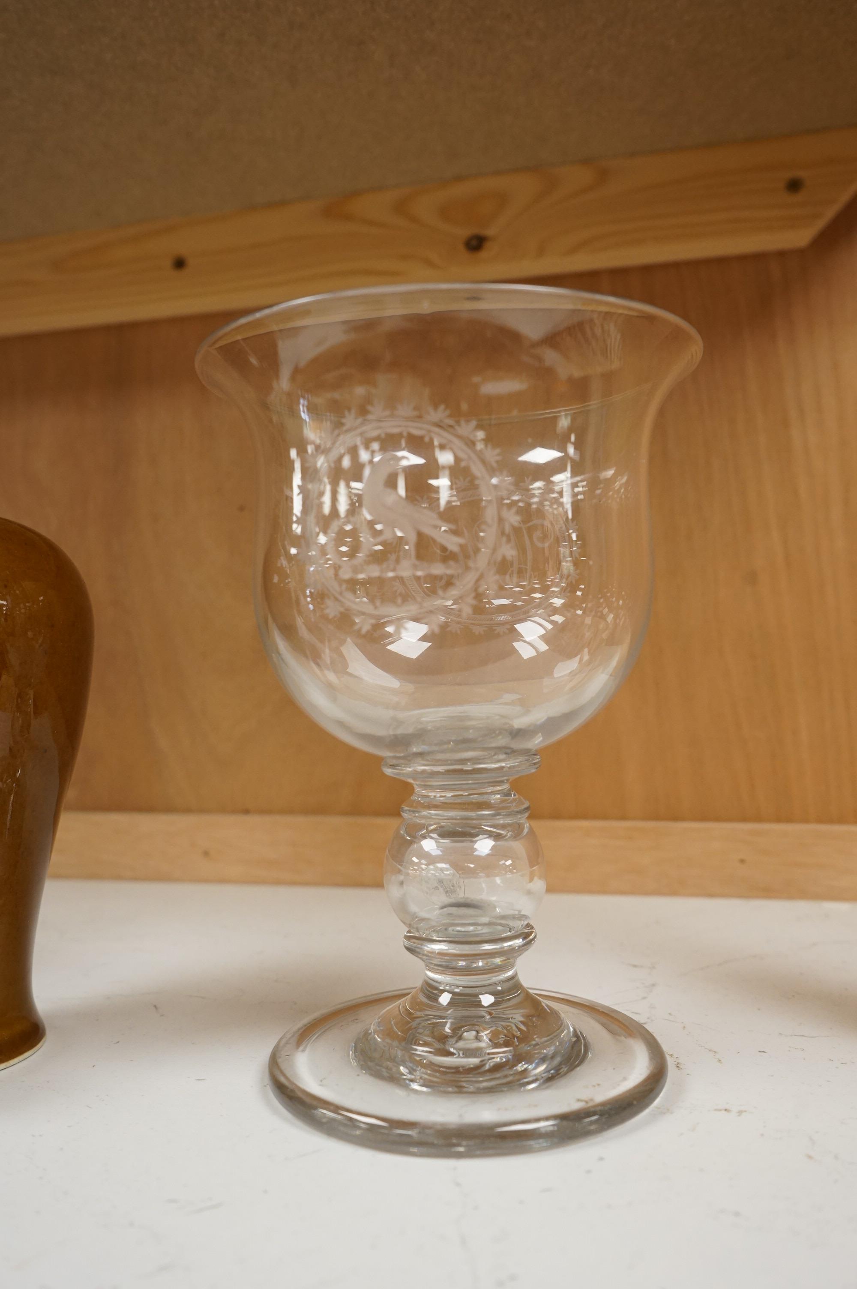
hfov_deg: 46.3
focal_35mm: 28
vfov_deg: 65.5
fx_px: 1002
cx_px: 428
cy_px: 644
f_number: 6.3
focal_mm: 28
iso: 1600
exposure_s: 1/100
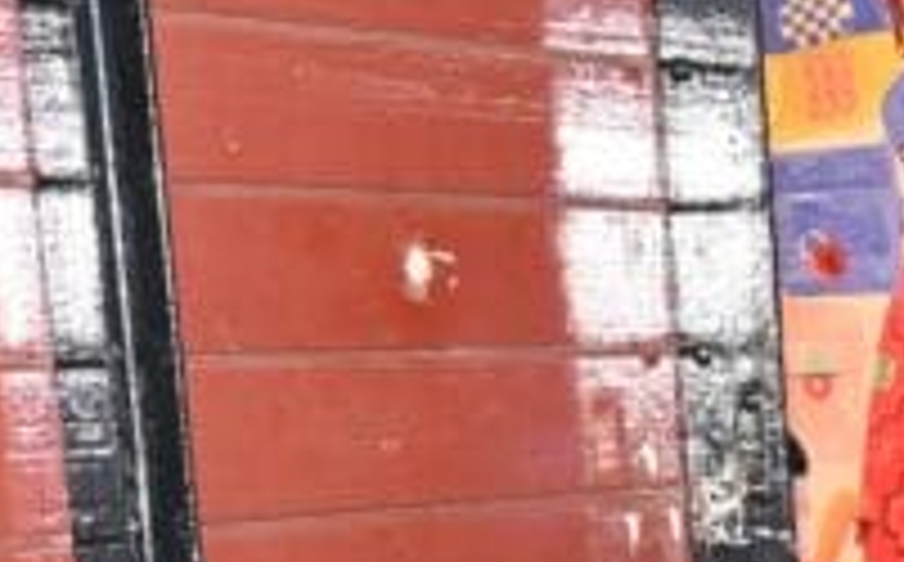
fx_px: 2926
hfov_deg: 16.1
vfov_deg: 10.4
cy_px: 987
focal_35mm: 119
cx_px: 1358
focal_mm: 30.5
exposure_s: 1/60
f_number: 5.6
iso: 1000
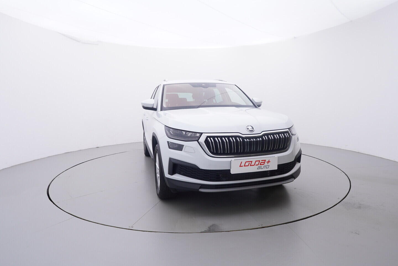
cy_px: 133
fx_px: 249
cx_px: 199
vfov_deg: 56.2
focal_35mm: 22
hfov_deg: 77.3
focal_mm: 15
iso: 200
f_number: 5
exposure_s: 1/80
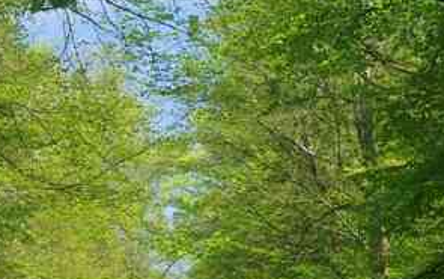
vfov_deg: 7.6
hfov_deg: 12.2
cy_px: 379
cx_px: 96
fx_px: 2068
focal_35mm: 171
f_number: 8
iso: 200
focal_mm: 33
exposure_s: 1/60
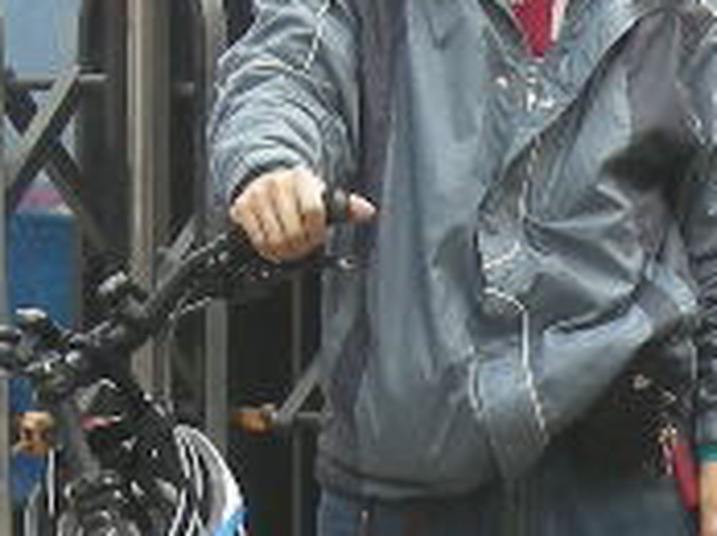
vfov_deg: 4.1
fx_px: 7426
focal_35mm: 359
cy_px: 610
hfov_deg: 5.5
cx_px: 1005
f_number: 3.5
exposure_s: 1/55.1
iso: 50
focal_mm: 9.9
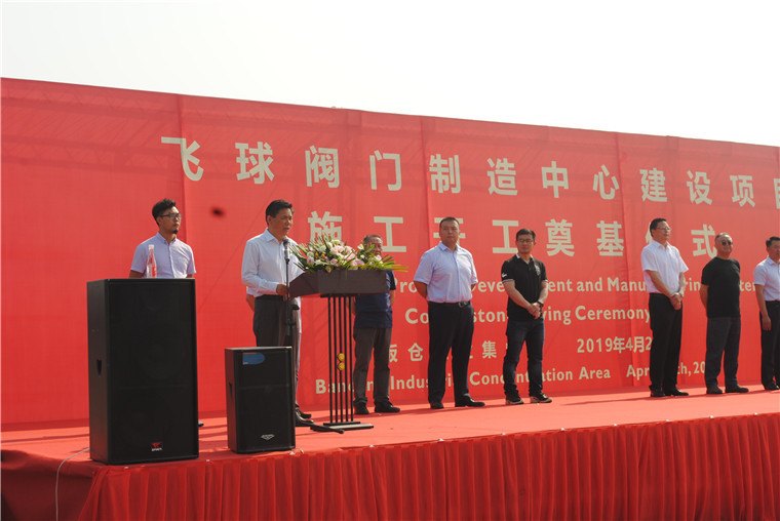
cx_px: 390
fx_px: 1431
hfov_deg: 30.5
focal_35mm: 66
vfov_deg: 20.6
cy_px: 260
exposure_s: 1/200
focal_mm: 44
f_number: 9
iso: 100
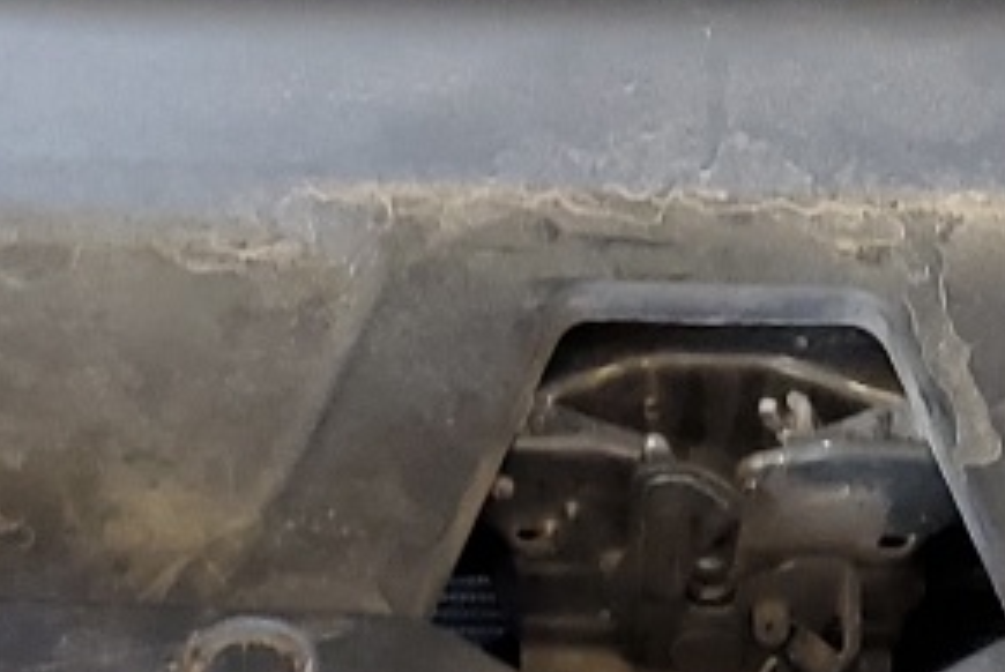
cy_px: -135
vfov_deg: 9.1
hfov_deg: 13.8
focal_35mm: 149
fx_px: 4164
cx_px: 627
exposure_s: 1/100
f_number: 1.5
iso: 60
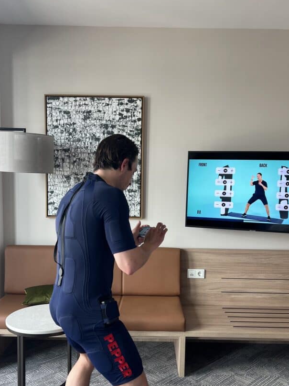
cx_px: 150
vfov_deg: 55.1
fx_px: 367
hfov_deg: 42.9
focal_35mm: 33
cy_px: 224
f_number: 1.5
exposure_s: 1/120
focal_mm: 5.7
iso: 64
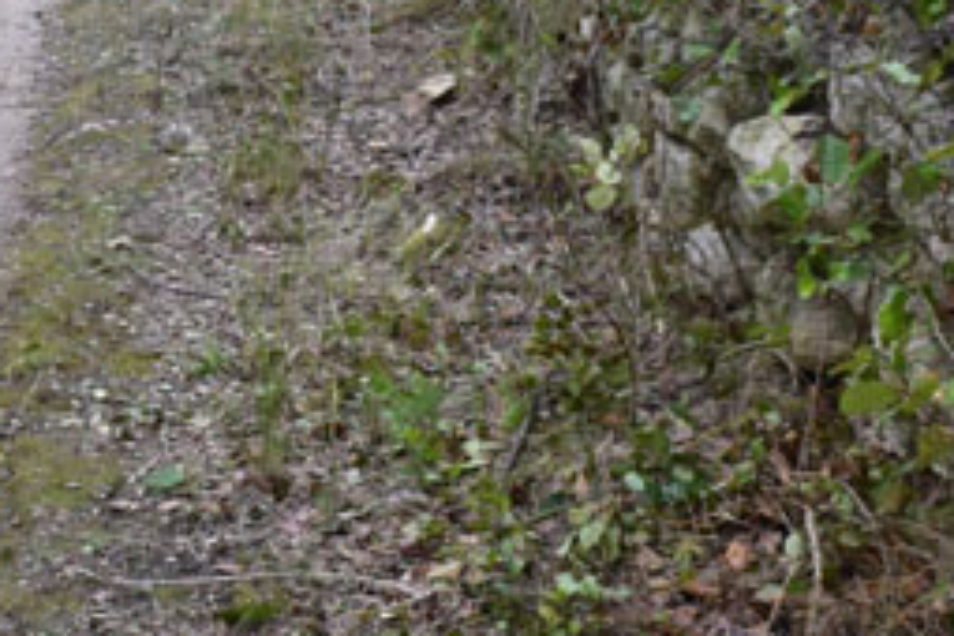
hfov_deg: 18.8
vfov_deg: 12.7
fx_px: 2809
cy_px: -65
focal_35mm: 106
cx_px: -4
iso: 400
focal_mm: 18
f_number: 9
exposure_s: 1/100
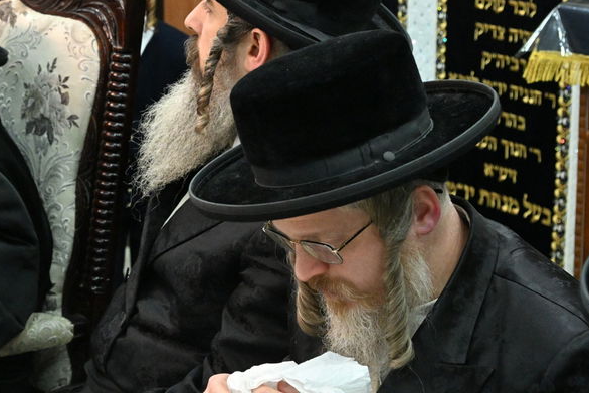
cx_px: -11
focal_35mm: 117
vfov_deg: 11.6
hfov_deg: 17.1
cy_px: 2
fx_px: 1915
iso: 3200
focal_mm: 49
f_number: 5.6
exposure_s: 1/200
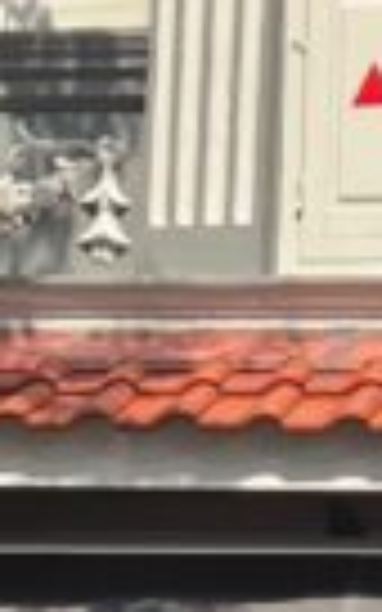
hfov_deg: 6.3
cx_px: 288
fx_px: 3448
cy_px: 1318
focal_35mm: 207
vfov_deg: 9.3
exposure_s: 1/1934
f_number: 1.5
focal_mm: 5.7
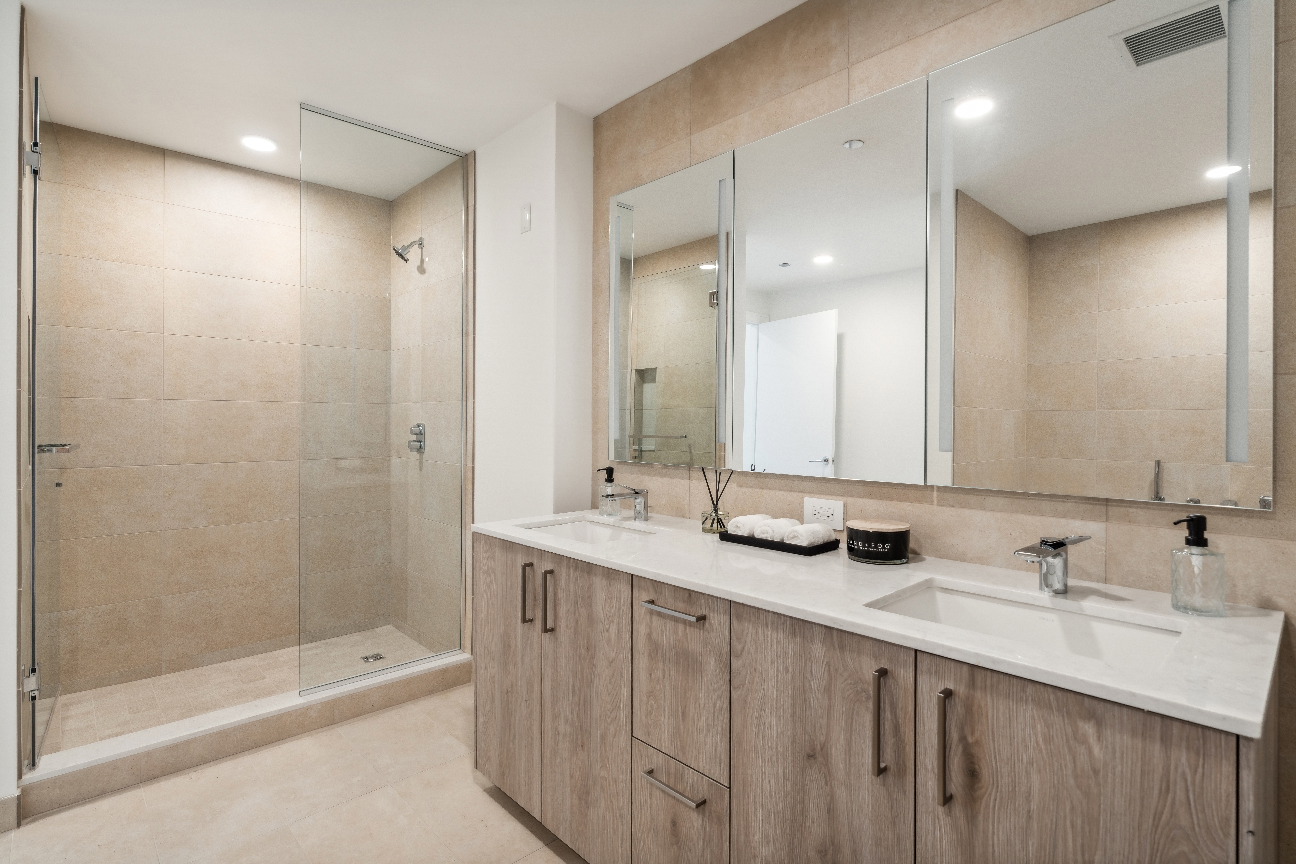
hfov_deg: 93.3
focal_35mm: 17
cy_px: 432
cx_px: 648
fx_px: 612
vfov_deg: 70.4
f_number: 7.1
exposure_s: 1/15
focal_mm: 17
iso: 320
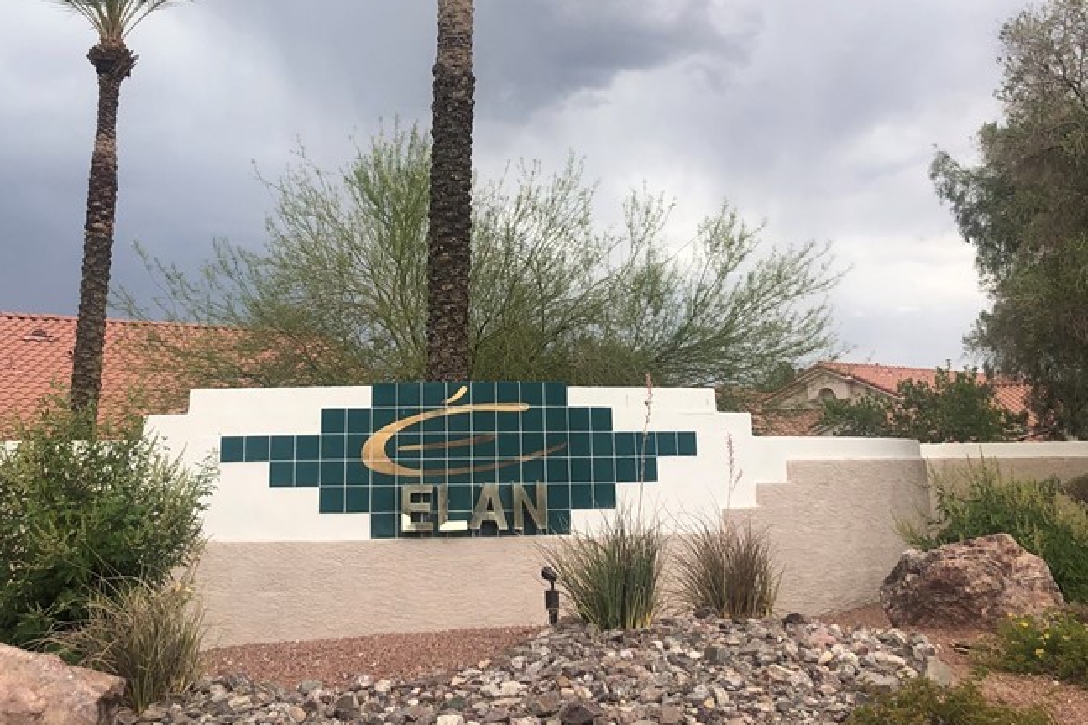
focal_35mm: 46
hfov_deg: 42.7
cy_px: 183
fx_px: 1390
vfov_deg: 28.8
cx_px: 477
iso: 20
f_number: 1.8
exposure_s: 1/1185
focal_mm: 3.99
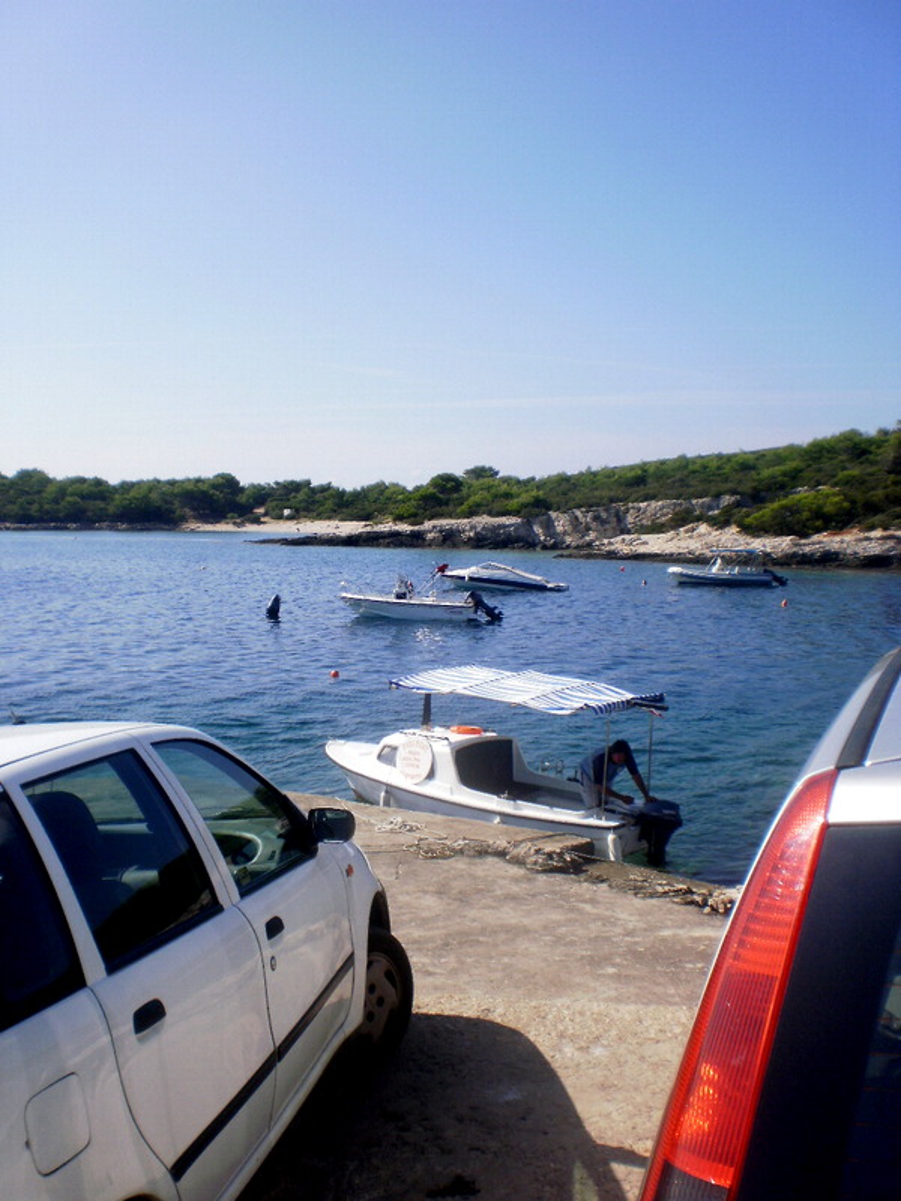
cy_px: 600
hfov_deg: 37.7
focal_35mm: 38
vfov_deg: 49.0
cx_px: 450
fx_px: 1319
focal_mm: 6.3
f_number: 4.6
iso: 100
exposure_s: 1/1000
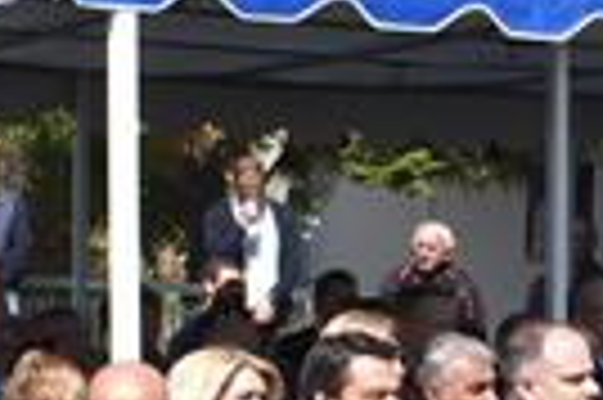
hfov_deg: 12.4
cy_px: 402
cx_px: 796
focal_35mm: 161
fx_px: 2693
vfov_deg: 8.5
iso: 100
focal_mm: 18
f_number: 9
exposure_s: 1/320
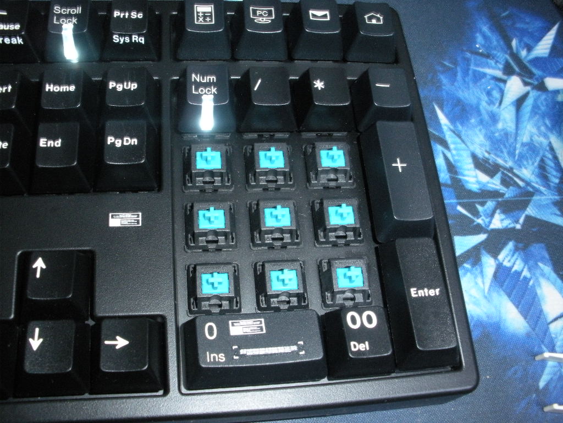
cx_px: 282
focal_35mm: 36
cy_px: 212
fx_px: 586
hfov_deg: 51.4
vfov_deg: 39.7
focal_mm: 6.3
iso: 400
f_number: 5.6
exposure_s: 1/2
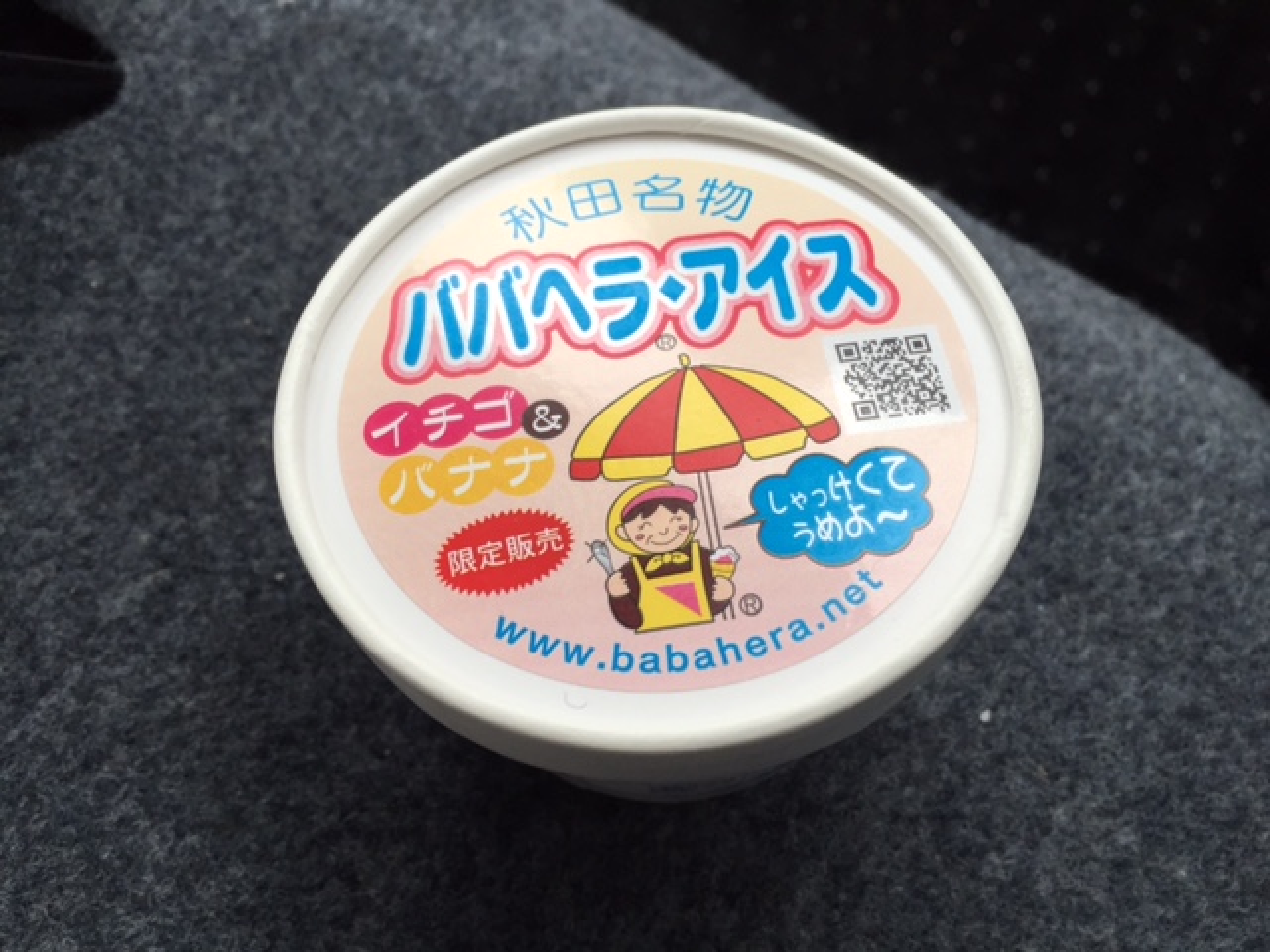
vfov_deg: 48.2
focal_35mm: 29
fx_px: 1064
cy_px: 476
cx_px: 635
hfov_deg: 61.7
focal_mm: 4.15
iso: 50
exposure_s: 1/120
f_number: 2.2
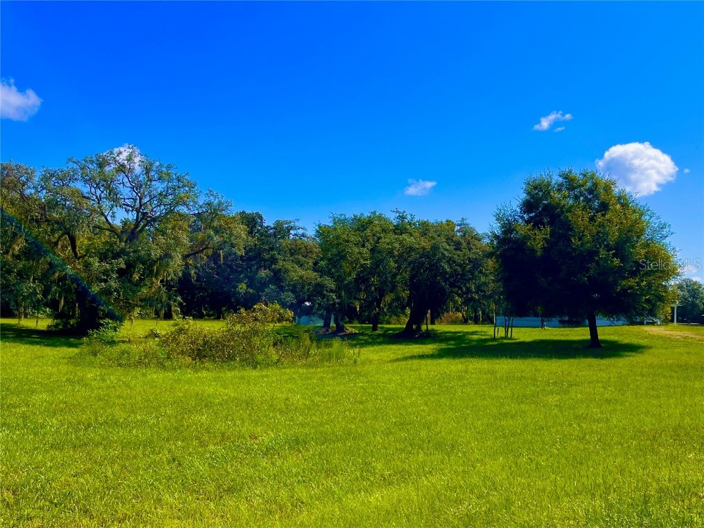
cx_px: 352
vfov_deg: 53.1
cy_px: 264
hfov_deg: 67.3
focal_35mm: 26
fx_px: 529
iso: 50
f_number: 1.6
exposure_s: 1/4149
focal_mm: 5.1
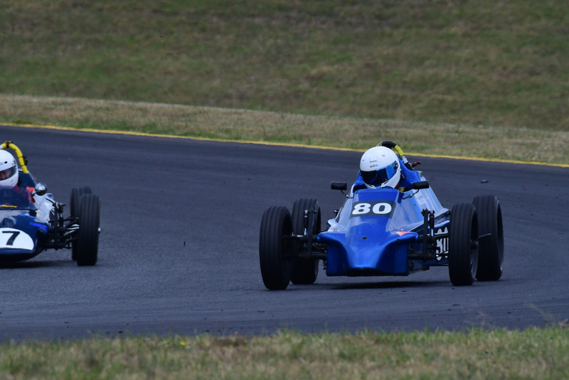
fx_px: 11858
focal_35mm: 750
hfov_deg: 2.7
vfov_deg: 1.8
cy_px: 190
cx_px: 284
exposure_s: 1/640
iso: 500
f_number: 11
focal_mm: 500
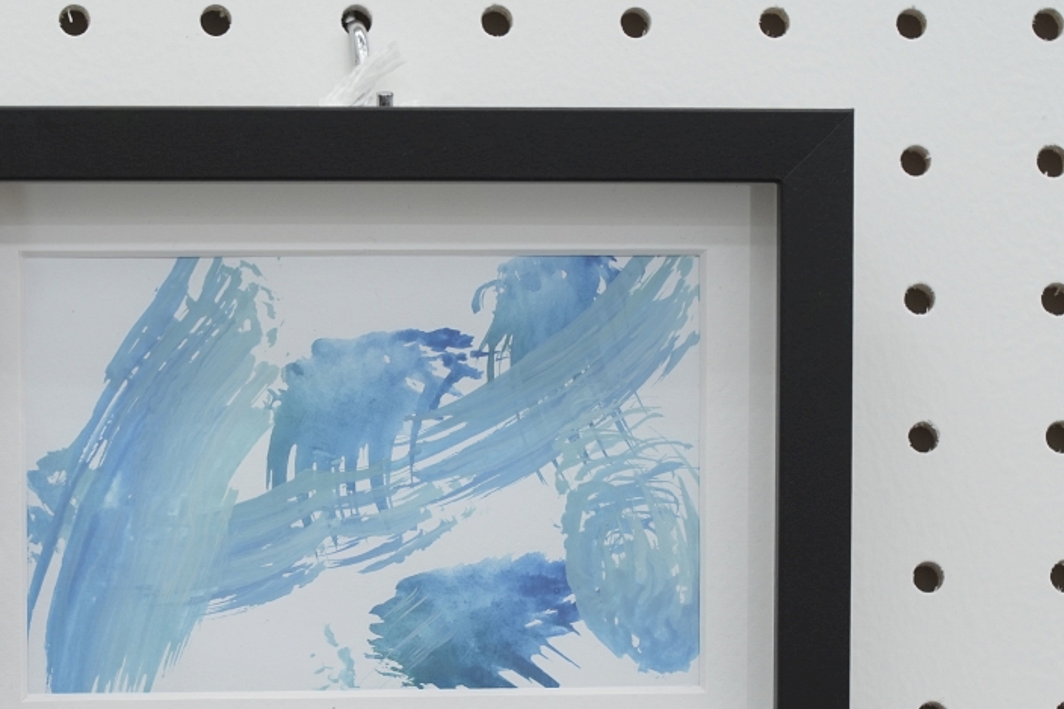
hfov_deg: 11.5
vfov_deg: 7.7
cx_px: 352
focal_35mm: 179
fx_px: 5289
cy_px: 579
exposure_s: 1/50
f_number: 8
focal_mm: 105
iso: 1250
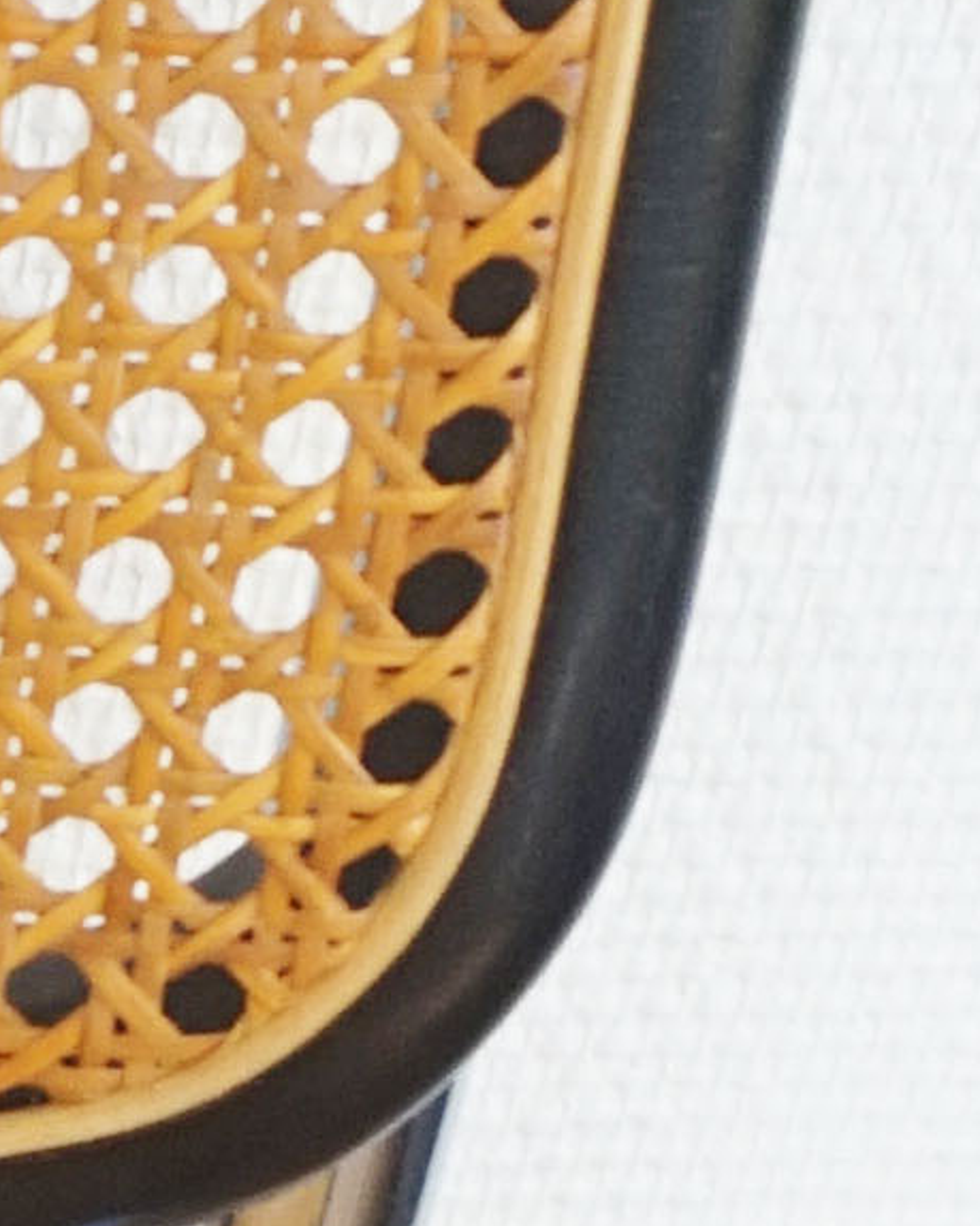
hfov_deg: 6.6
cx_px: -2001
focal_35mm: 214
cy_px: 2431
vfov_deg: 8.6
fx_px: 7761
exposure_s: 1/60
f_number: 4
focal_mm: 16
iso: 320
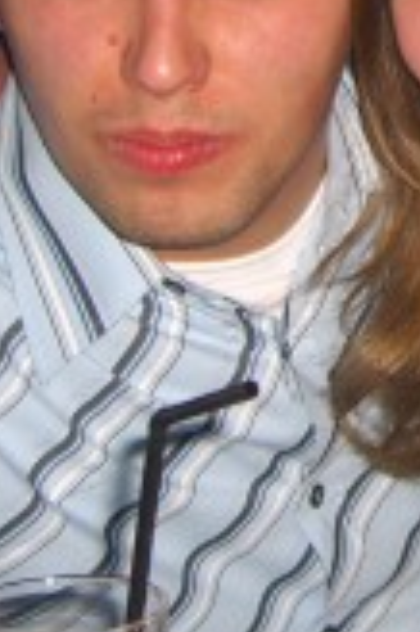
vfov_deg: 14.0
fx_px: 2543
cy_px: 81
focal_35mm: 145
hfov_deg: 9.2
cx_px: 636
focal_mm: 7.9
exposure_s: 1/60
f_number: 2.8
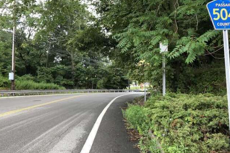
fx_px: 236
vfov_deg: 35.9
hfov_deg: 51.7
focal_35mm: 37
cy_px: 78
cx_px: 97
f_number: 1.8
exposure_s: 1/40
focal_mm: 4
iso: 25
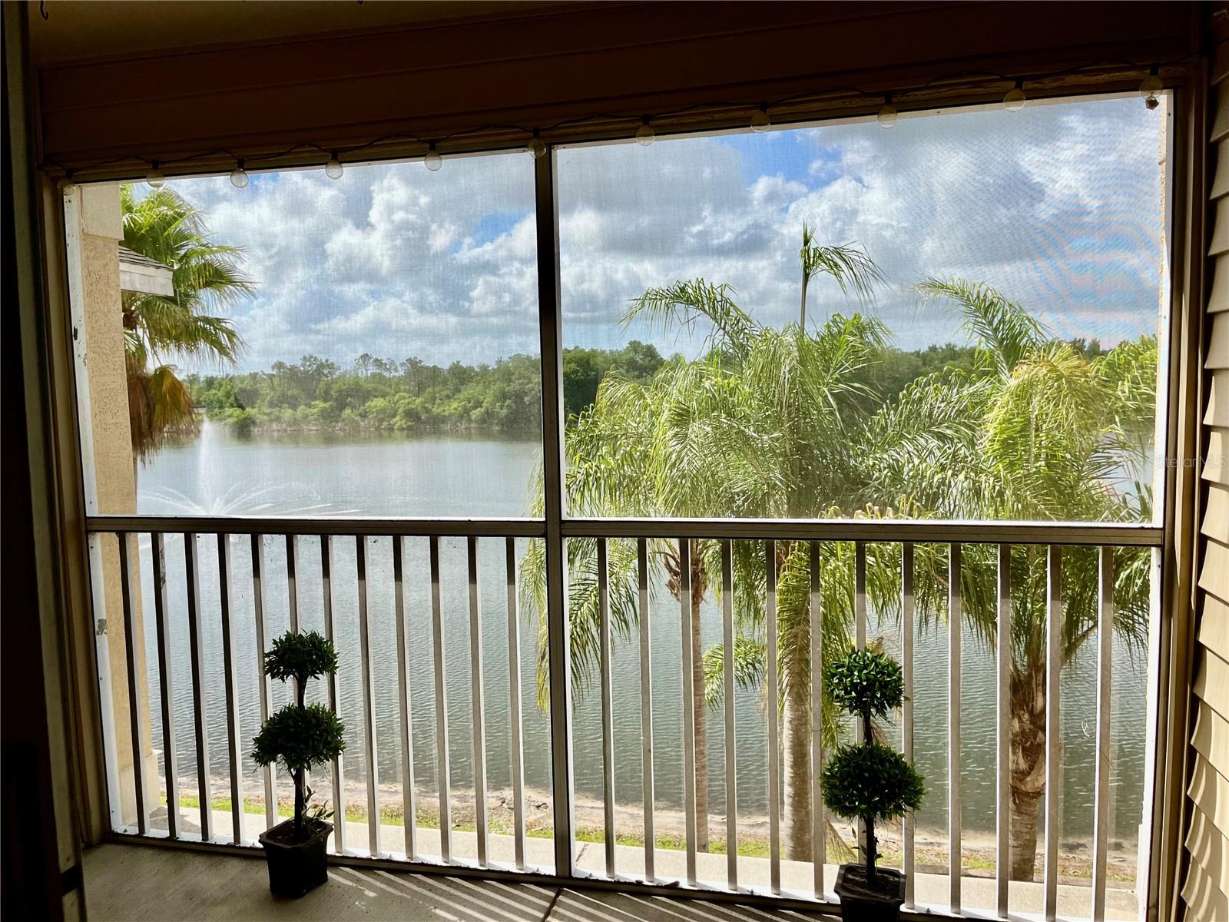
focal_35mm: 26
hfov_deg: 67.3
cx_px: 614
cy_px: 461
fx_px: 923
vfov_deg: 53.1
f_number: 1.6
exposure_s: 1/1721
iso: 50
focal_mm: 5.1
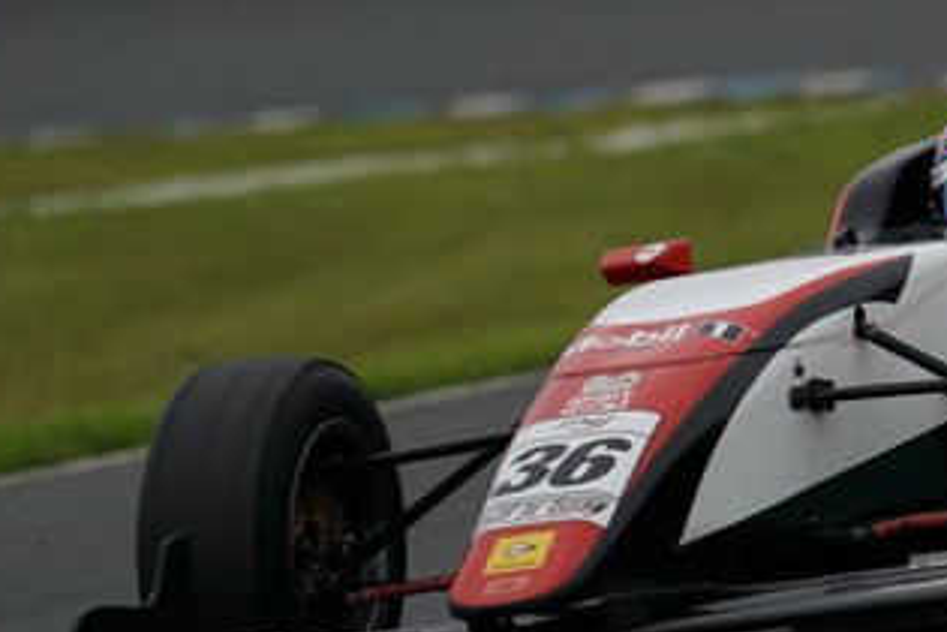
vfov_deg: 1.0
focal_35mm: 1370
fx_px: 36036
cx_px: 896
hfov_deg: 1.5
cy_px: 184
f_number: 7.1
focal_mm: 600
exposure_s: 1/800
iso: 200
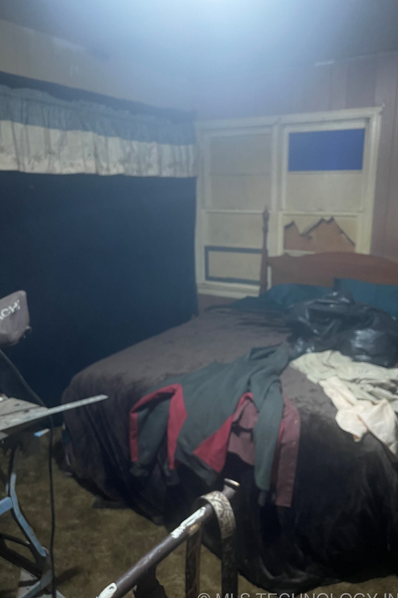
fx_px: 448
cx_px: 228
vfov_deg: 67.4
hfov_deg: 47.8
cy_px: 308
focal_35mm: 27
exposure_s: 1/40
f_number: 1.6
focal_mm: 5.1
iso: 500
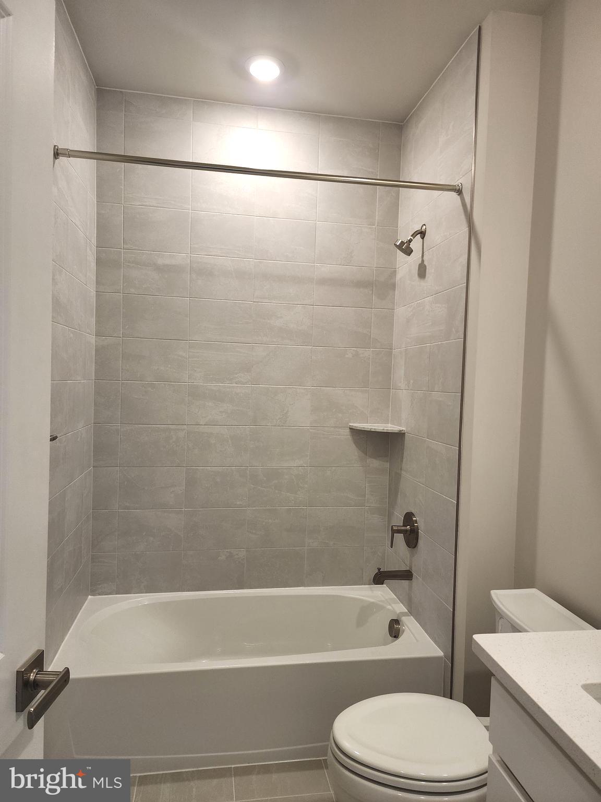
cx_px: 300
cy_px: 401
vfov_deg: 73.9
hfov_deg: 58.9
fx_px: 532
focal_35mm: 23
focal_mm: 6.4
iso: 160
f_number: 1.8
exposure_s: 1/120
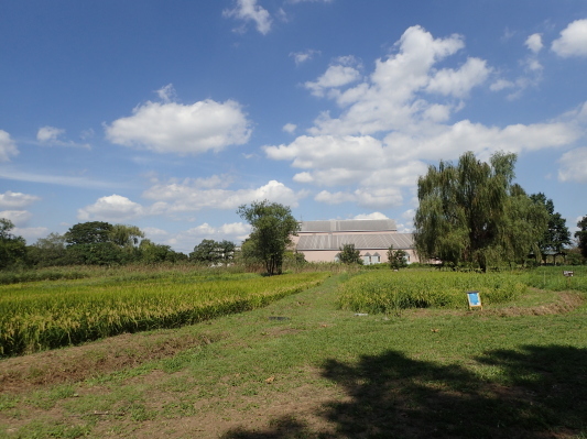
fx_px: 424
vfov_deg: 54.8
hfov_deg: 69.4
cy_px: 220
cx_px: 294
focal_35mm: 25
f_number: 8
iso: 100
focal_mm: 4.5
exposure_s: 1/320
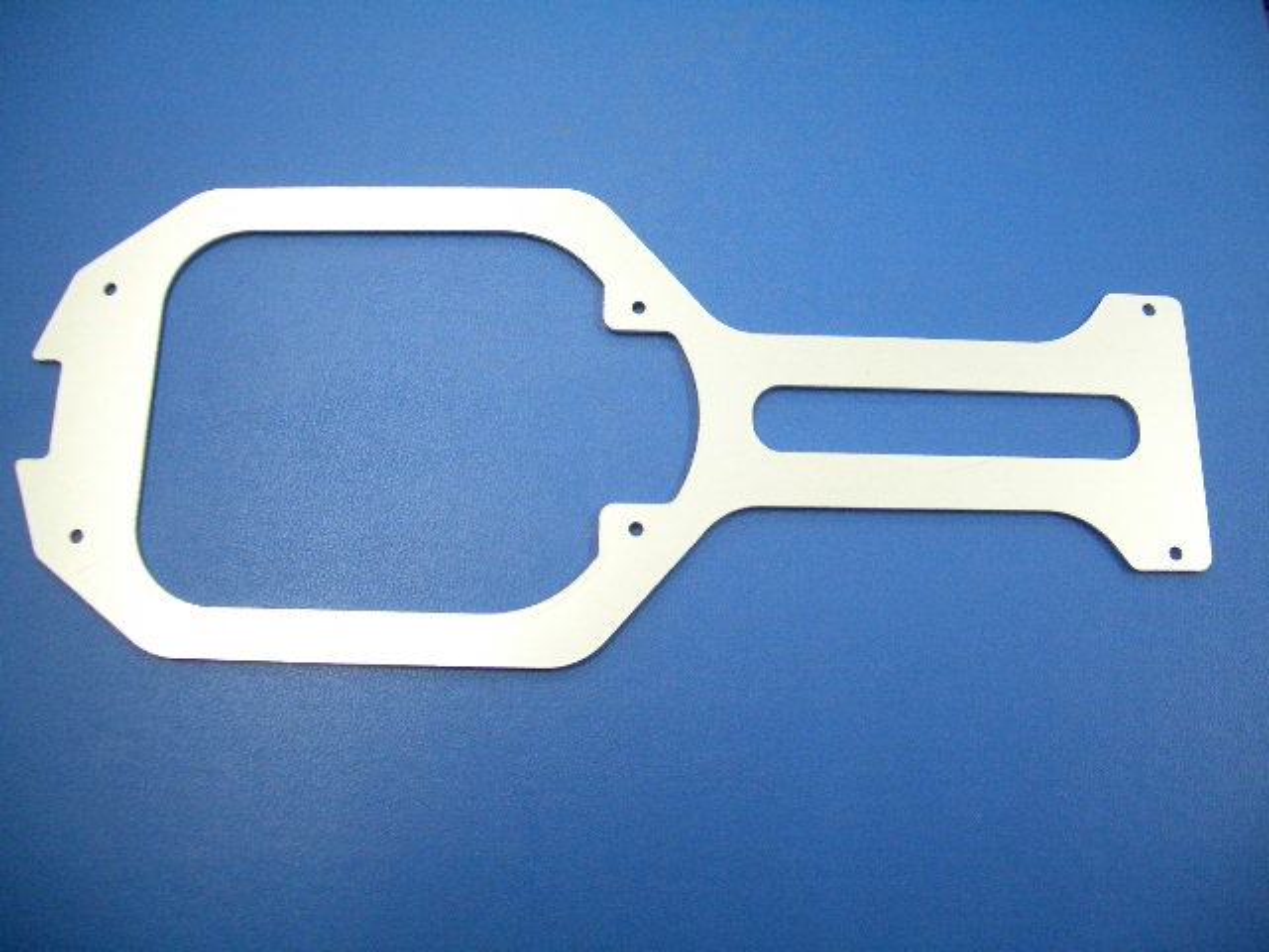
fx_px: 1283
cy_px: 476
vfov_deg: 40.7
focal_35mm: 35
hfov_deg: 52.6
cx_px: 634
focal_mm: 5.8
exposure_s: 1/50
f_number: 2.6
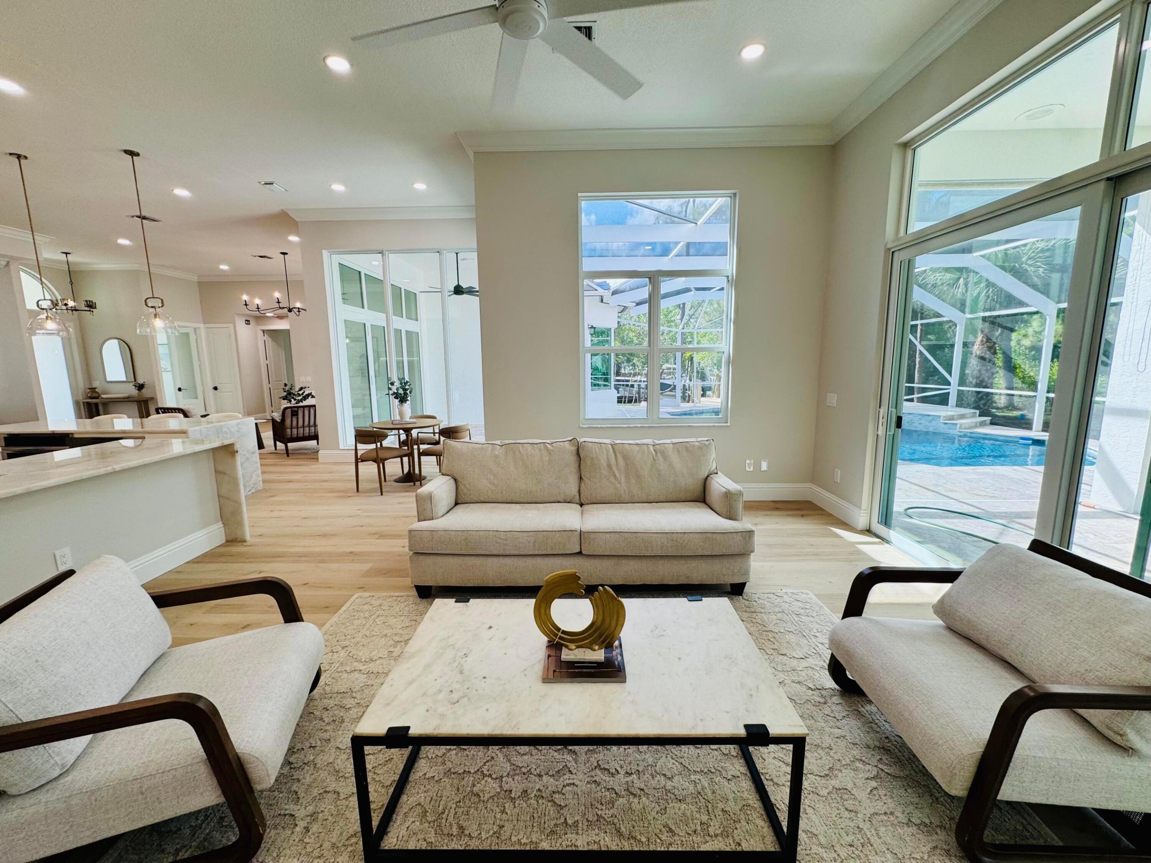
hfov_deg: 102.1
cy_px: 432
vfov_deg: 85.7
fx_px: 466
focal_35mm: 14
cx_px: 576
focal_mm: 2.22
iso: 50
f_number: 2.2
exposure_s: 1/120
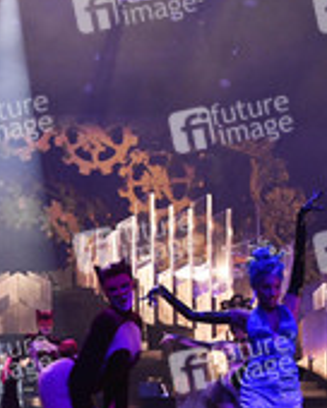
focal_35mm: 112
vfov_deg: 17.1
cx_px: -73
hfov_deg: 13.4
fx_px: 1355
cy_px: 305
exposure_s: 1/250
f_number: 5
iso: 5000
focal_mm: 45
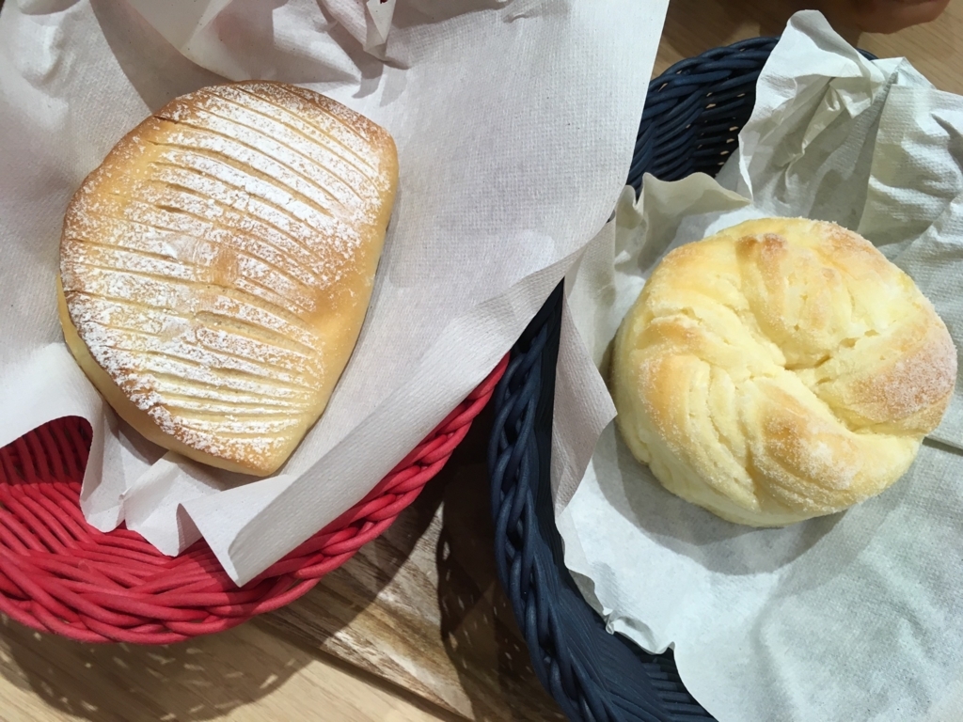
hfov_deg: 61.7
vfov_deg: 48.2
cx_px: 482
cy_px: 361
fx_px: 807
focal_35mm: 29
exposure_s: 1/30
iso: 32
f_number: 2.2
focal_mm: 4.15
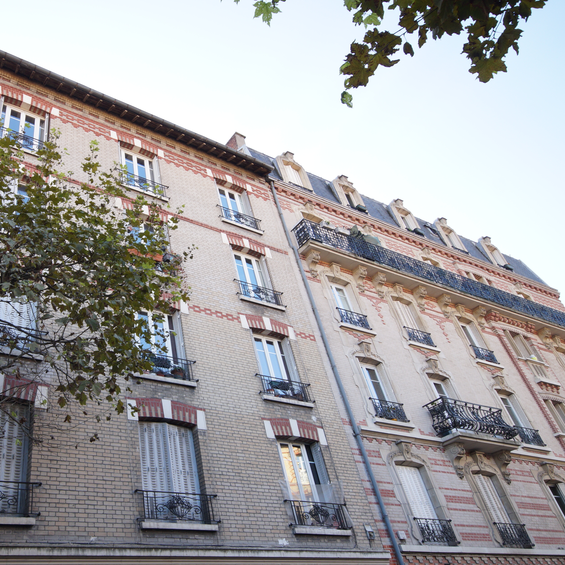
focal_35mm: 26
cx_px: 157
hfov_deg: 59.1
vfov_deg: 61.6
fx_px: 474
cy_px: 284
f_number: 8
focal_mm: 13
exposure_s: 1/60
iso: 250
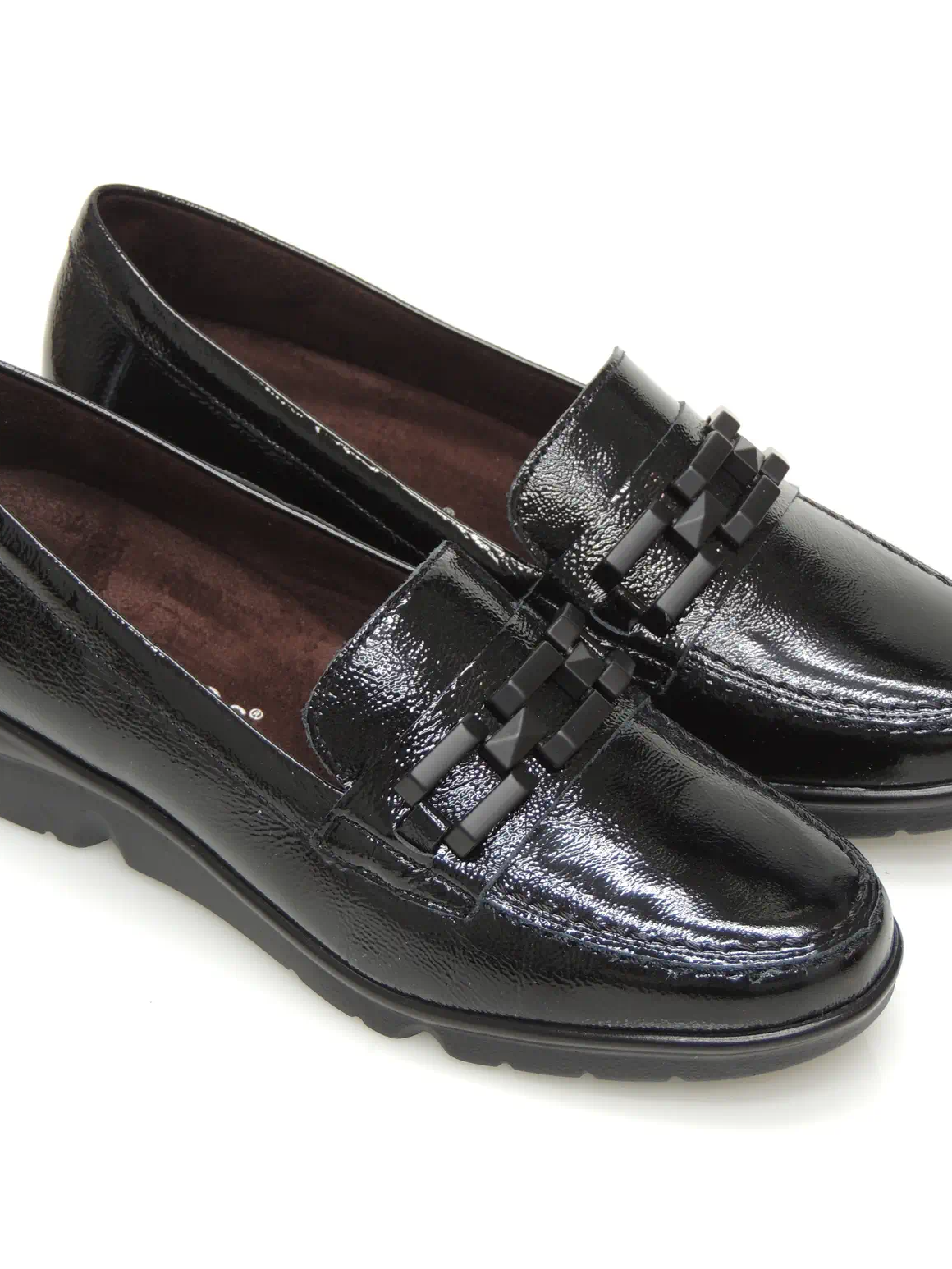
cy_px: 575
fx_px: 4252
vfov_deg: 17.0
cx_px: 448
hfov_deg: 12.8
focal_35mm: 116
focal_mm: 18.7
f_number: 4.2
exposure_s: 1/5
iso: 100
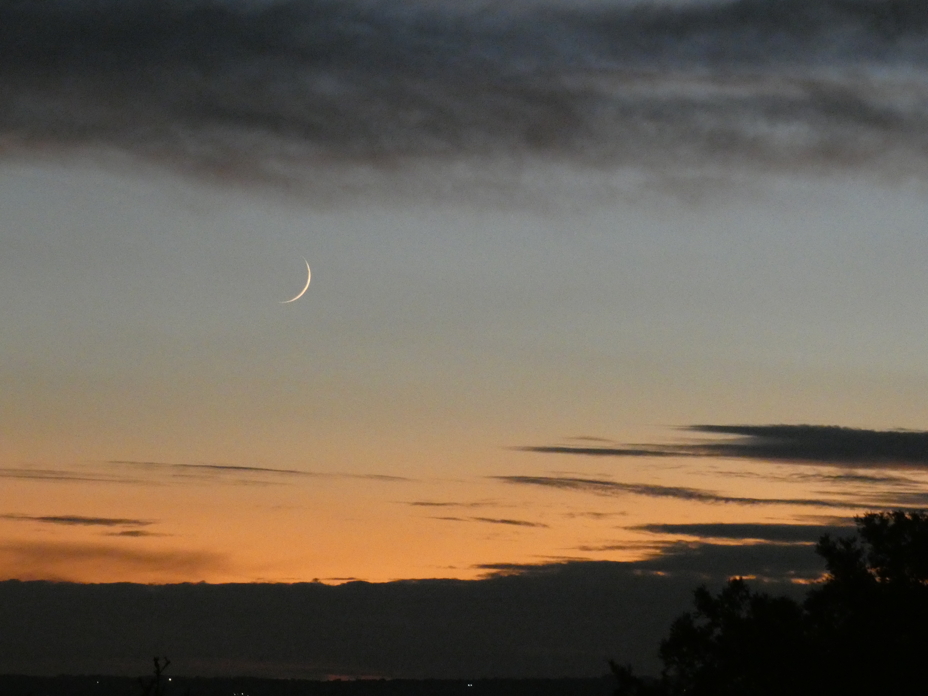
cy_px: 348
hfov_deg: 8.9
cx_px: 464
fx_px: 5978
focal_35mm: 223
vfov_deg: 6.7
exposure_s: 1/25
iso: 1600
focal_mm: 39.9
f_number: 5.5
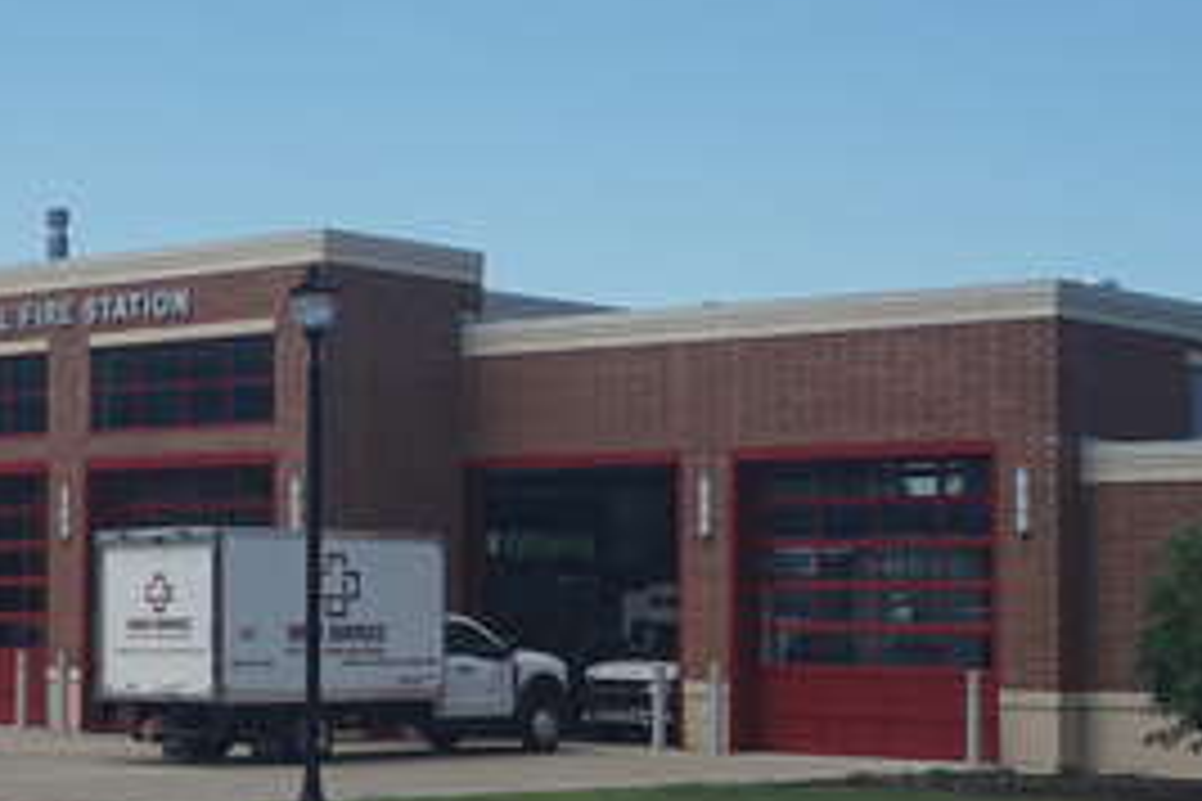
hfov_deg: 22.3
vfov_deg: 15.2
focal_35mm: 90
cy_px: 443
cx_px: 234
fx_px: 3005
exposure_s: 1/200
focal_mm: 20
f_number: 9
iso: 100
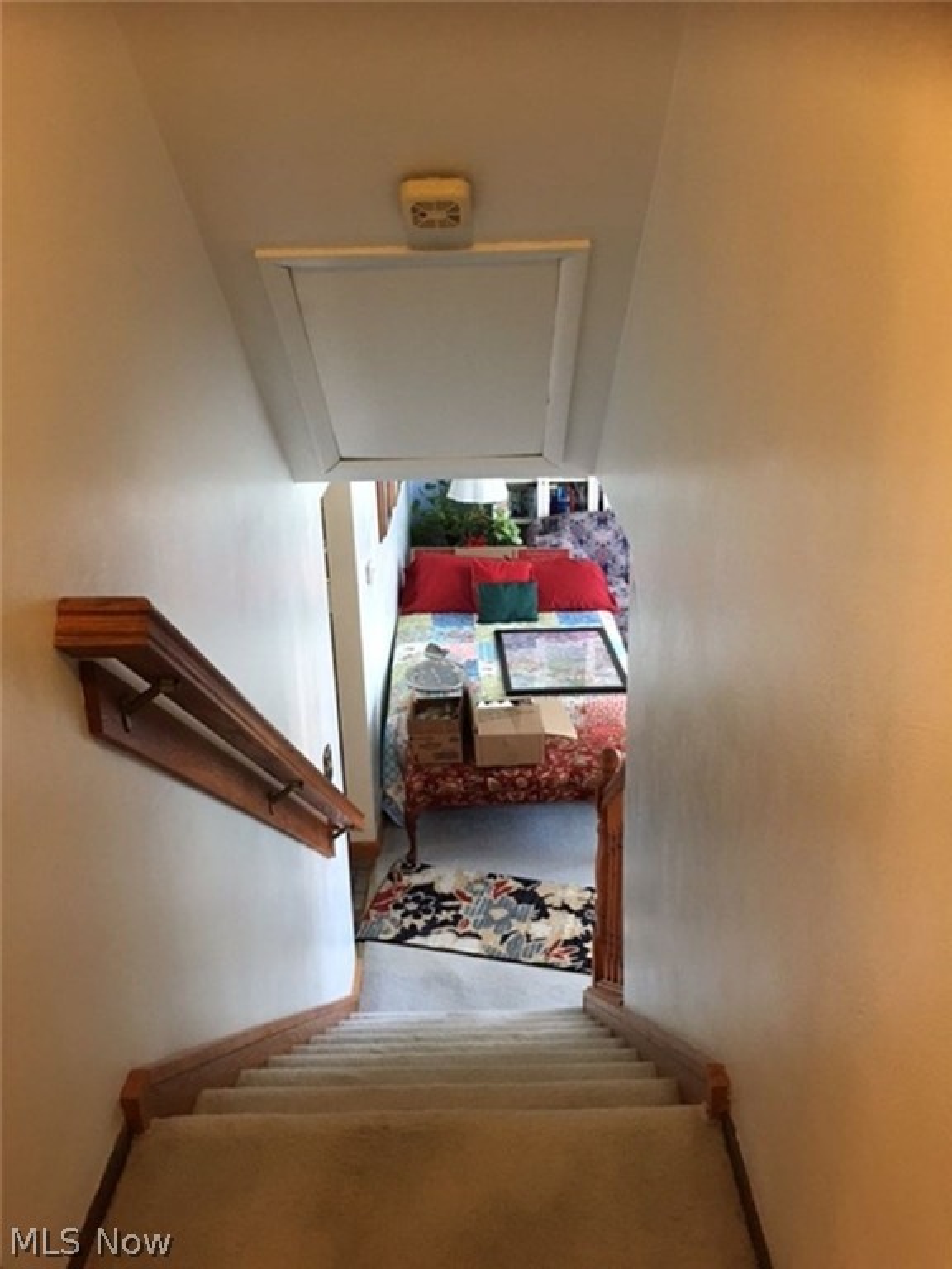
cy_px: 634
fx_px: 1063
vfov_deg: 61.7
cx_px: 476
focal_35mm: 29
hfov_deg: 48.2
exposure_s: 1/15
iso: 100
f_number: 2.2
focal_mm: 4.15
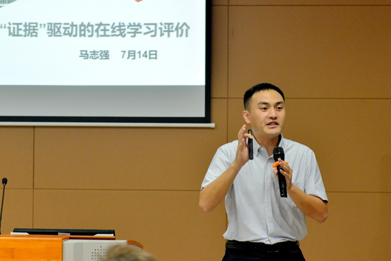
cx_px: 196
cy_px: 130
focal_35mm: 70
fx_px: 760
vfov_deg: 19.5
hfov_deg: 28.8
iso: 2500
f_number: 2.8
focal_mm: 70
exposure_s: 1/200
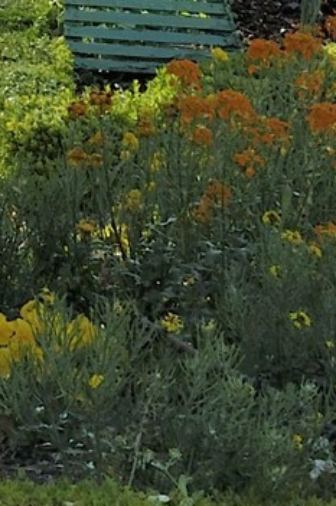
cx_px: -776
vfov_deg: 6.8
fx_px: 4044
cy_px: -727
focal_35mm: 288
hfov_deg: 4.5
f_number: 14
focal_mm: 42
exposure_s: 1/80
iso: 200
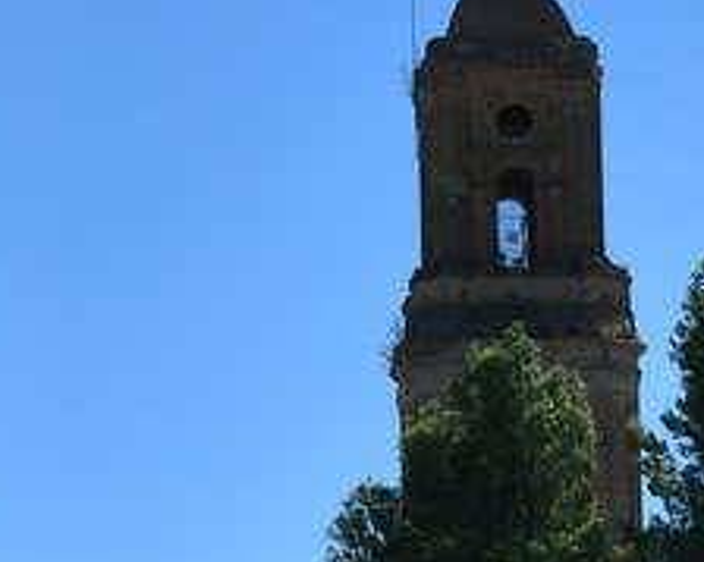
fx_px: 3936
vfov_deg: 8.1
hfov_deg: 10.2
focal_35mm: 189
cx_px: 537
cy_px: 667
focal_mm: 28
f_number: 11
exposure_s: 1/250
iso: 100
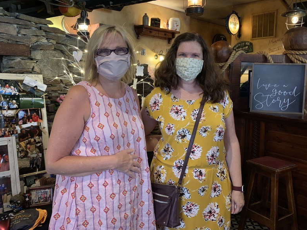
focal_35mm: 30
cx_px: 156
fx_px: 266
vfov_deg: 46.7
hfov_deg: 60.0
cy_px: 100
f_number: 1.8
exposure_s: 1/26
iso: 400
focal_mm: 4.25
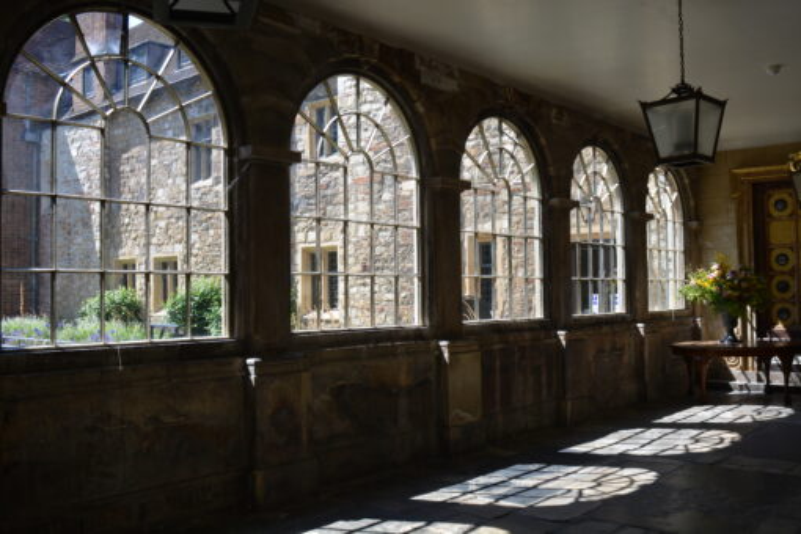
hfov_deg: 53.1
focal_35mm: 36
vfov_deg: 36.9
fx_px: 801
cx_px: 400
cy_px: 267
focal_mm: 24
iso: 100
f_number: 8
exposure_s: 1/100
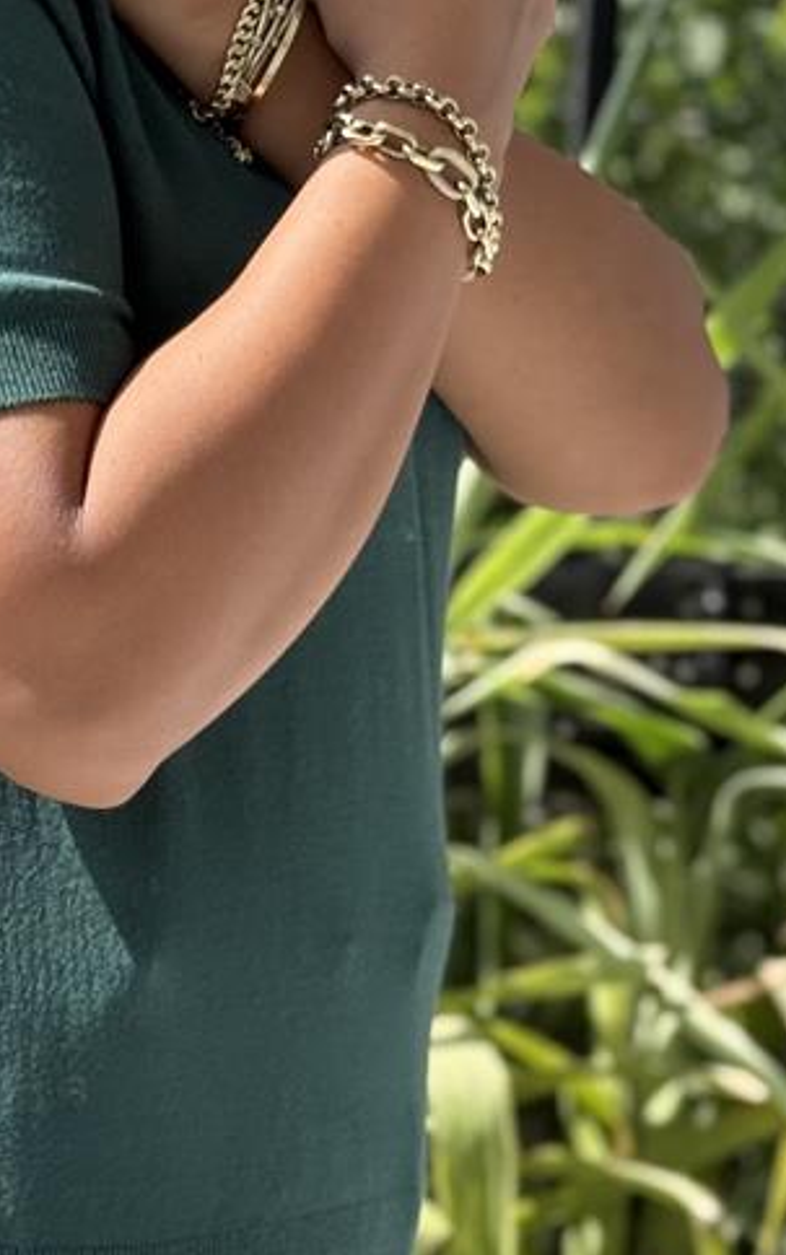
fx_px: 4793
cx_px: -57
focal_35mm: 140
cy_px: 561
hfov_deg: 9.3
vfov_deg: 14.9
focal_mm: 6.76
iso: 80
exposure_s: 1/687
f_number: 1.78
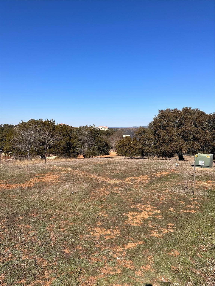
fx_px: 199
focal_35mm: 24
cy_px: 143
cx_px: 108
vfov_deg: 71.6
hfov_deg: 56.8
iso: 80
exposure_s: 1/5848
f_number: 1.78
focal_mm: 6.86
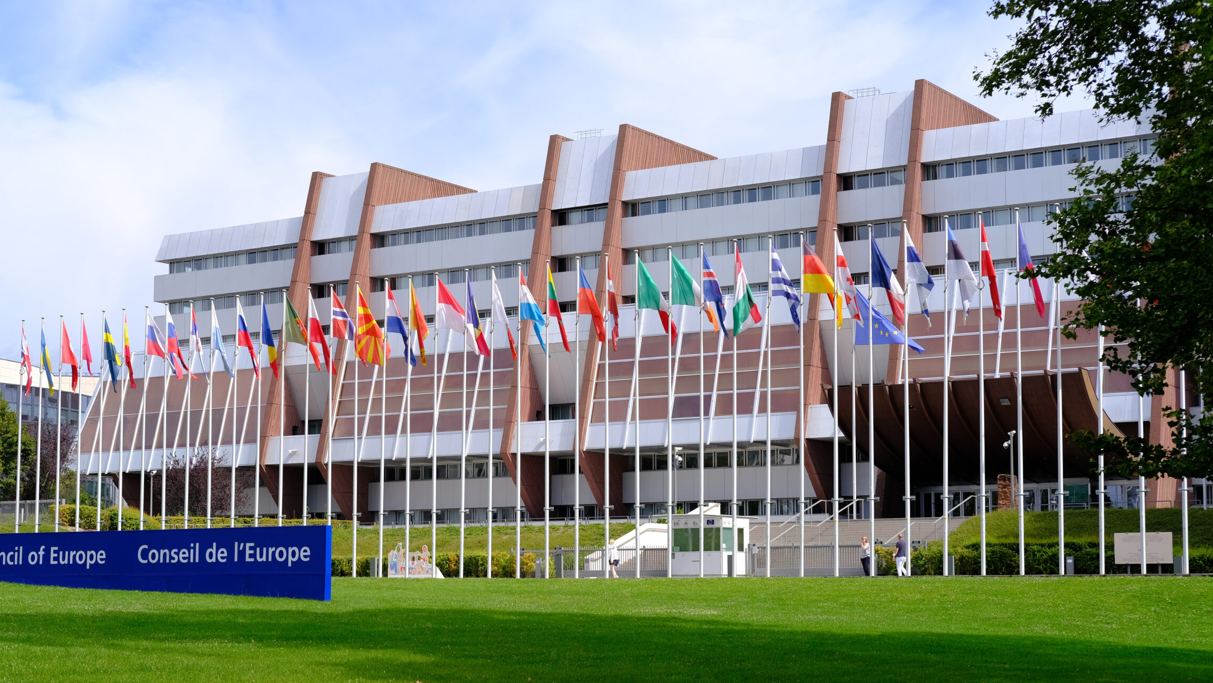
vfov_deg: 19.4
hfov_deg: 33.8
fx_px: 1994
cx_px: 540
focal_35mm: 62
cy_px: 411
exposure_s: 1/500
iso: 160
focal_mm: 35
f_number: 6.4
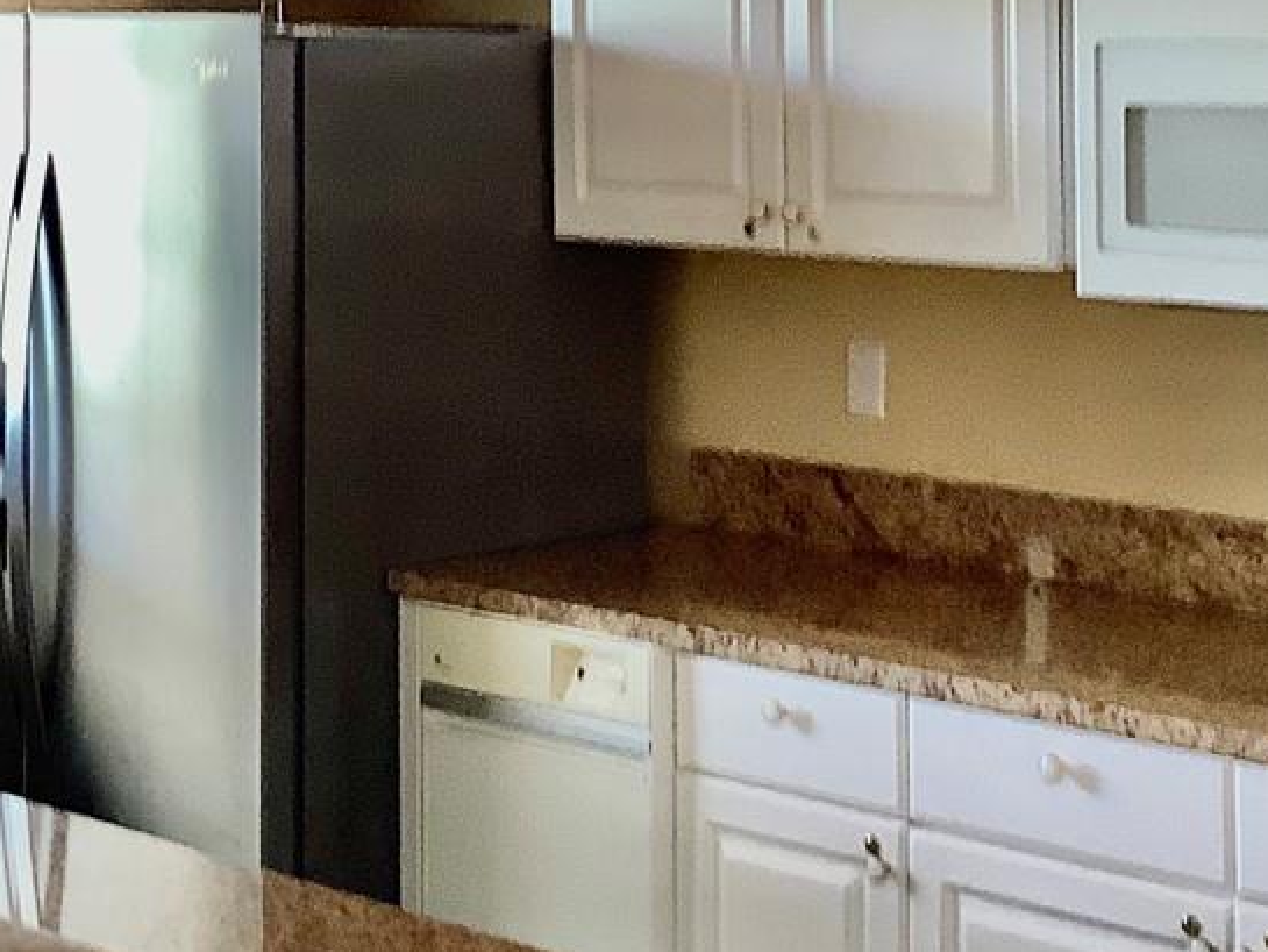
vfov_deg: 15.9
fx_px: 3334
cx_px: 370
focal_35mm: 91
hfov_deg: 21.4
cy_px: -26
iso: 125
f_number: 2.4
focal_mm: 3.3
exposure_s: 1/50
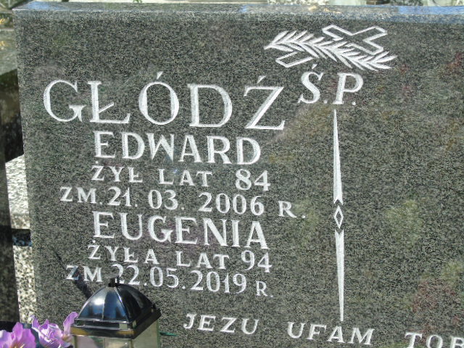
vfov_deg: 12.0
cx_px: 232
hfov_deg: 15.9
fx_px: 1662
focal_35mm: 124
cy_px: 174
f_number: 4.6
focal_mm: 22
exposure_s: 1/250
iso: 80
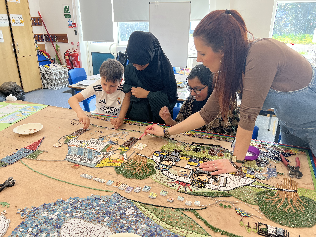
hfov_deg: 67.3
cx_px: 158
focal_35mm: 26
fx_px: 237
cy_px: 118
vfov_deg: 53.1
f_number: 1.5
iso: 64
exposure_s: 1/100
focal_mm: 5.7
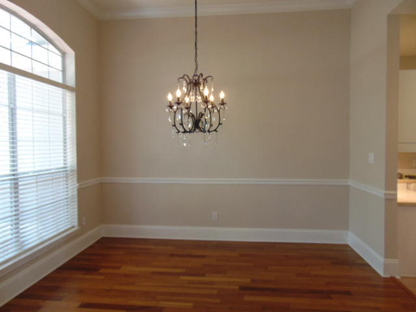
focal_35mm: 25
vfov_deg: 54.9
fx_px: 300
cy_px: 156
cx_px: 208
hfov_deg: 69.4
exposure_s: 1/30
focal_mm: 4.5
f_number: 3
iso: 100
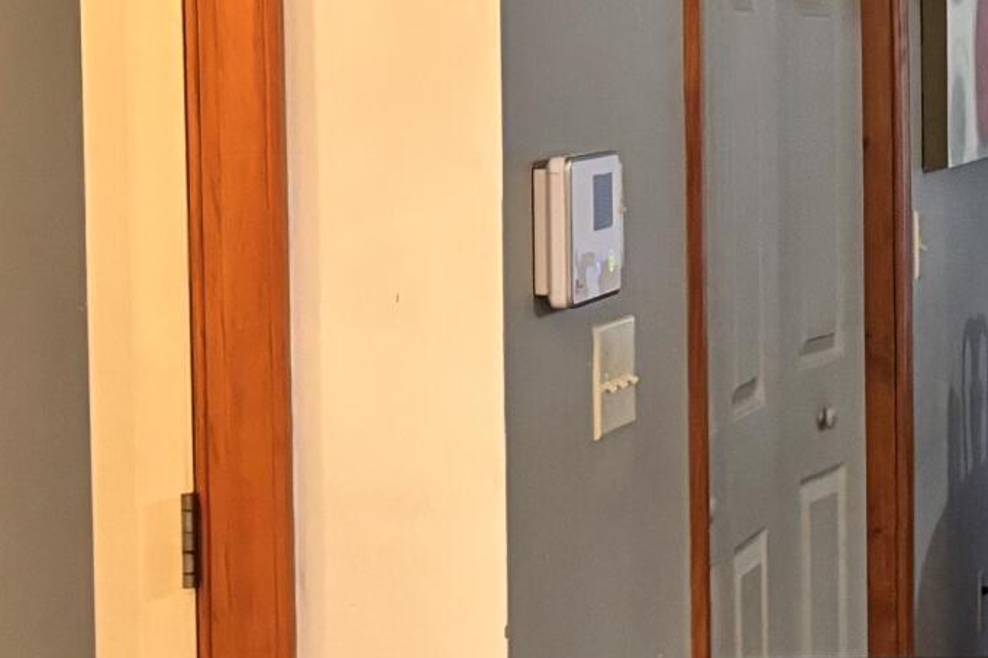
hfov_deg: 15.0
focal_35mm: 119
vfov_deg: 11.5
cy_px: 261
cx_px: 1785
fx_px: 3264
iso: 640
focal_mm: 5.96
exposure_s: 1/40
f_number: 1.6
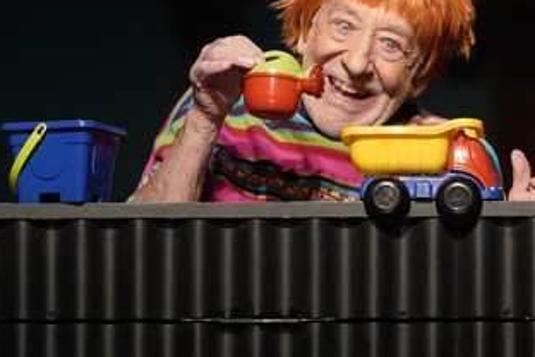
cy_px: 101
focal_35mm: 289
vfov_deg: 4.8
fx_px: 4295
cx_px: 351
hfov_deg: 7.1
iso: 2000
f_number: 5.6
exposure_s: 1/250
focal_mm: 200
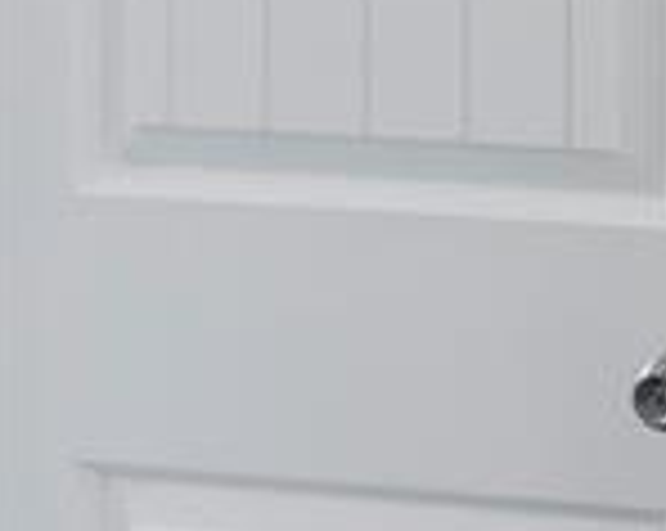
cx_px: 2290
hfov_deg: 9.8
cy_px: -369
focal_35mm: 91
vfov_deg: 15.0
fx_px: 1791
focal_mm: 14
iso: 500
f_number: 8
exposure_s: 1/6
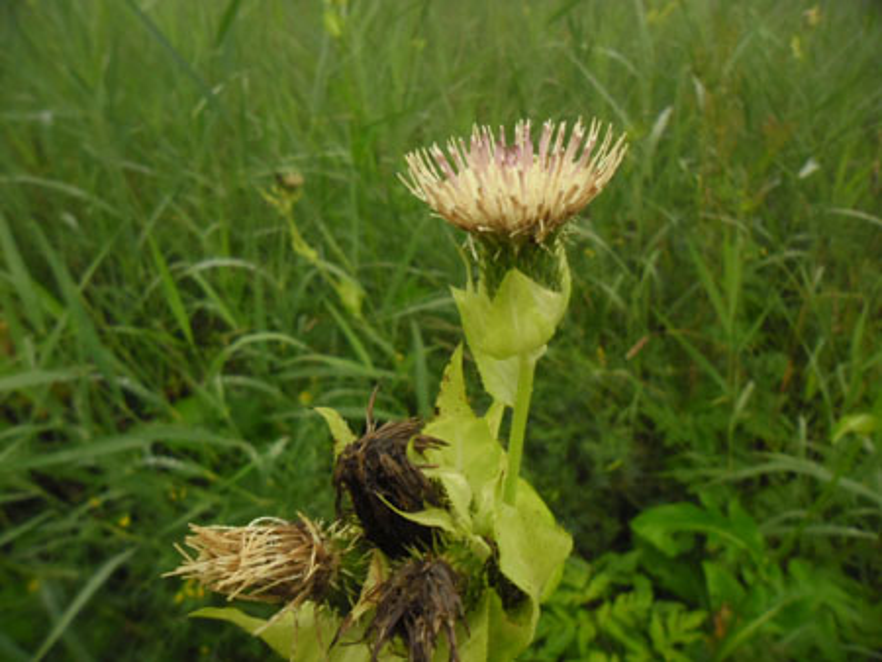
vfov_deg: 51.4
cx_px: 441
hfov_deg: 65.3
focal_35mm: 27
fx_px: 688
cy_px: 331
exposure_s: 1/45
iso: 200
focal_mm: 4.9
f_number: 3.5
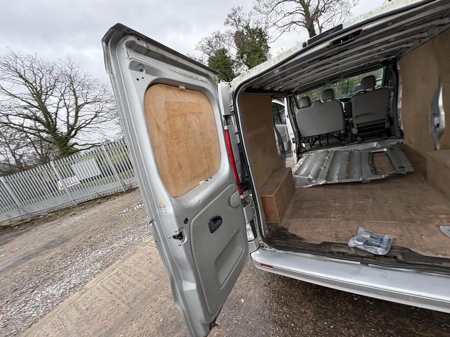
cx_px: 225
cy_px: 168
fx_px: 182
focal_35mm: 14
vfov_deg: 85.7
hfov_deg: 102.1
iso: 125
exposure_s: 1/99
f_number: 2.2
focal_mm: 2.22
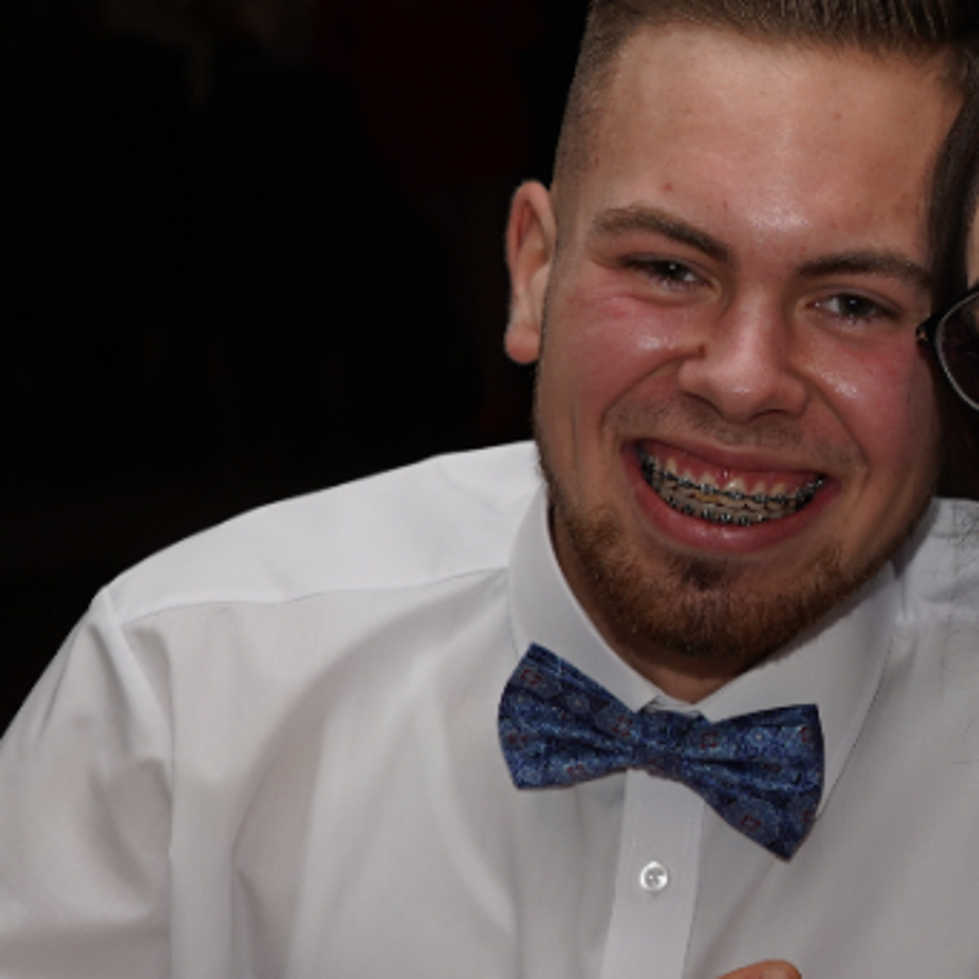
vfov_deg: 12.3
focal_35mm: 142
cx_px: 1340
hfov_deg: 11.9
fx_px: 4544
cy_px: 700
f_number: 5.6
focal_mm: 44
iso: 100
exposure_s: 1/100
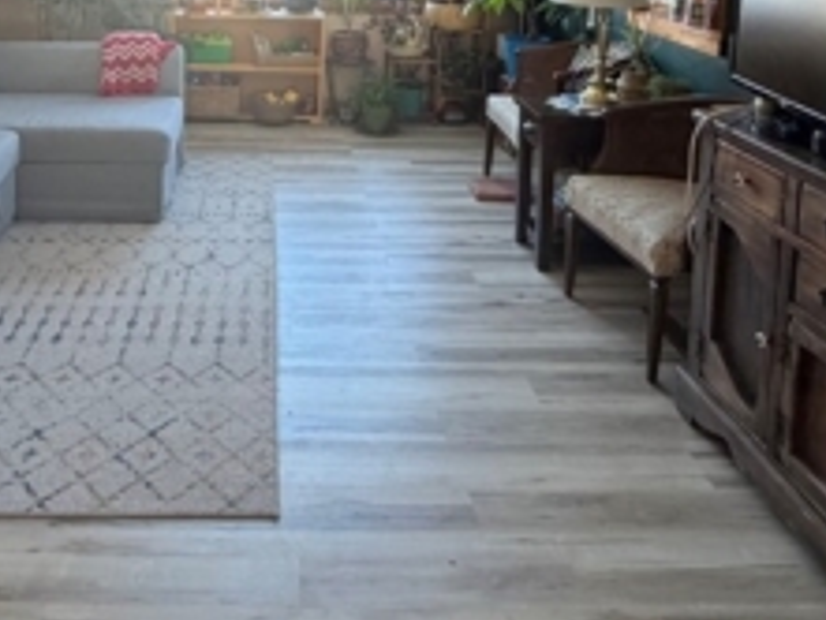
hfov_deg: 49.3
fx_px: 883
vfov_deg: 35.2
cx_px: 277
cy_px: 7
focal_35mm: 37
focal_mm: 2.22
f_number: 2.2
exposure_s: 1/110
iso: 320
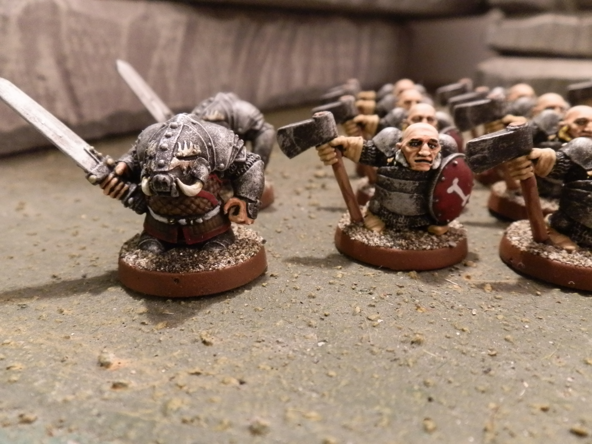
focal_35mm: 28
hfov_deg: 63.4
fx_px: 479
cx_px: 296
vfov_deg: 49.7
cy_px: 222
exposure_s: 1/50
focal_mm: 5
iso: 400
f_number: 3.1
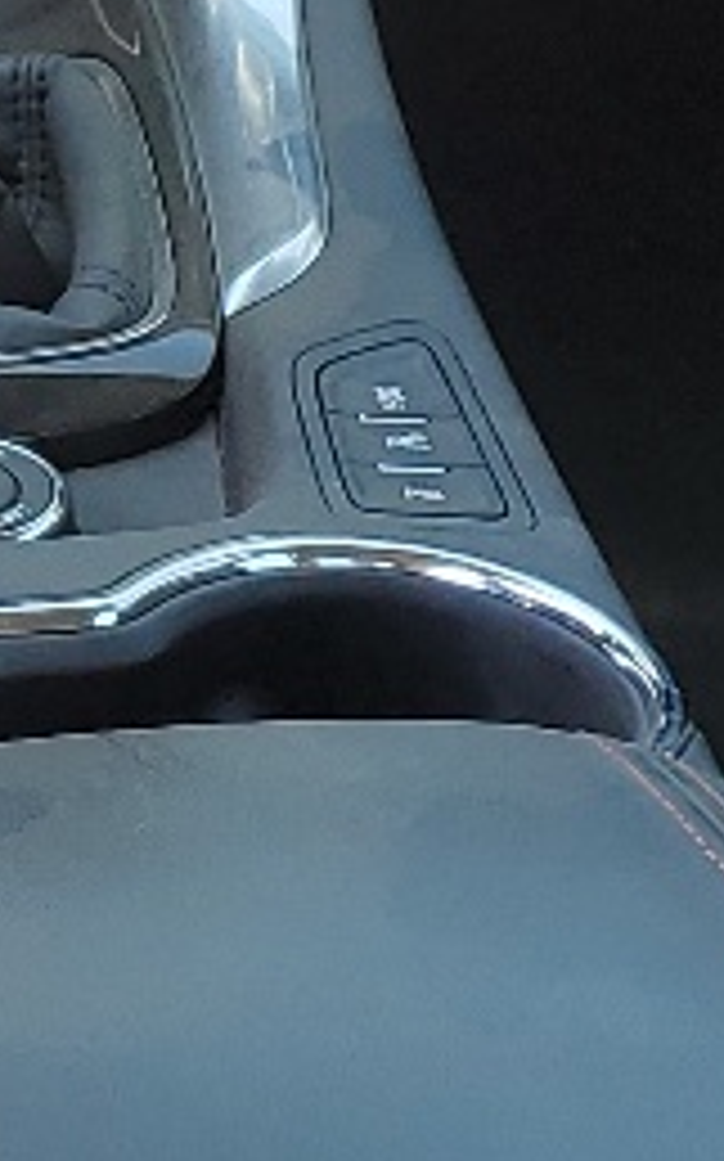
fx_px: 5405
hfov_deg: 7.5
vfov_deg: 12.2
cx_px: -508
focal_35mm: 171
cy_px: 135
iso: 50
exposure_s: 1/312
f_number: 1.5
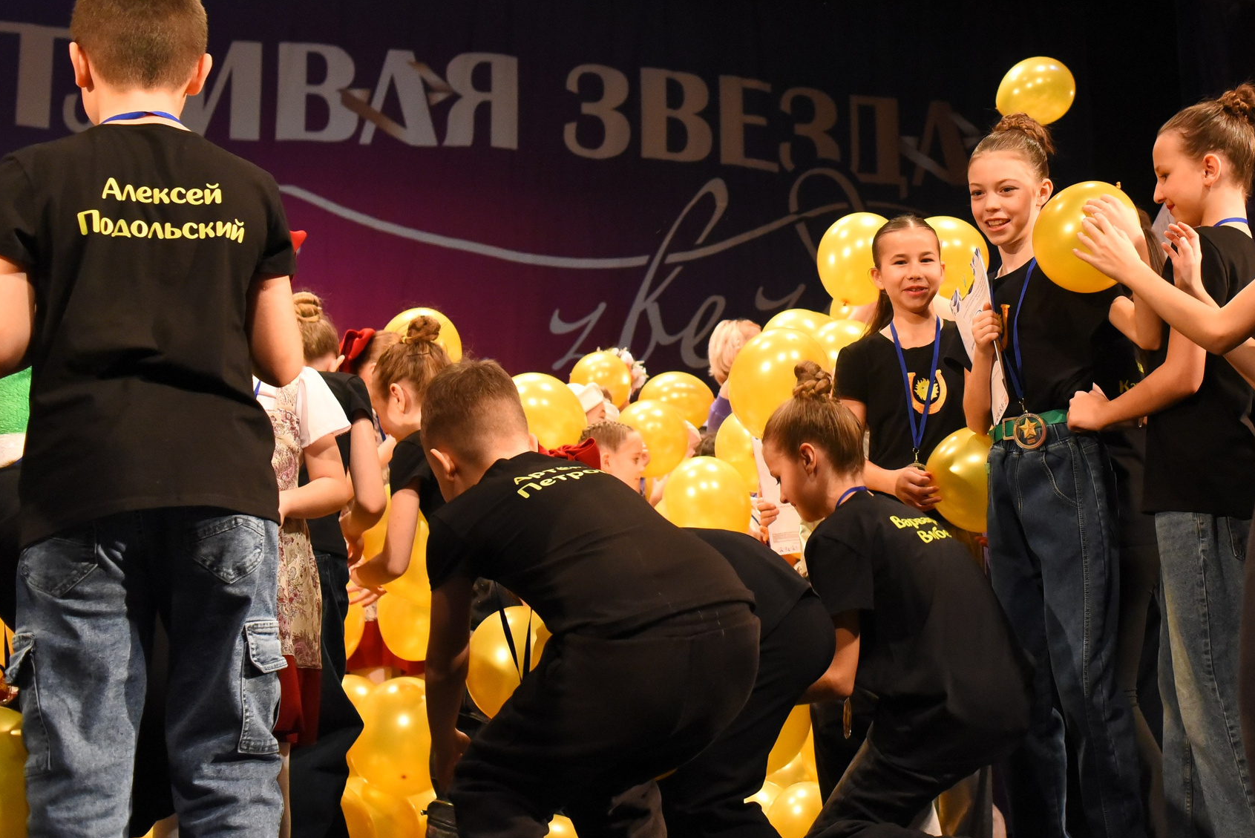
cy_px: 269
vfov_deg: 25.4
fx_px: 1848
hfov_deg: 36.9
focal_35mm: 53
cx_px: 881
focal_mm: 35
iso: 5000
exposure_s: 1/320
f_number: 5
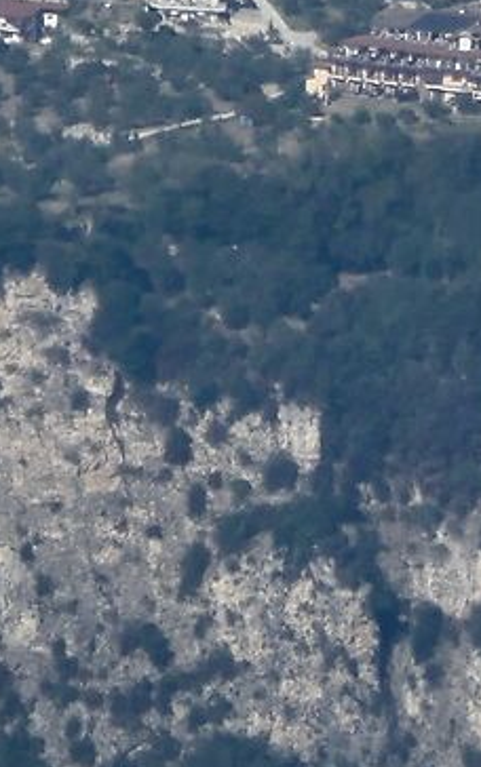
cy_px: -160
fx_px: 50656
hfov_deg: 0.5
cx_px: -6
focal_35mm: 2419
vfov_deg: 0.9
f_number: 7.1
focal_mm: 132
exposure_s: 1/800
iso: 200
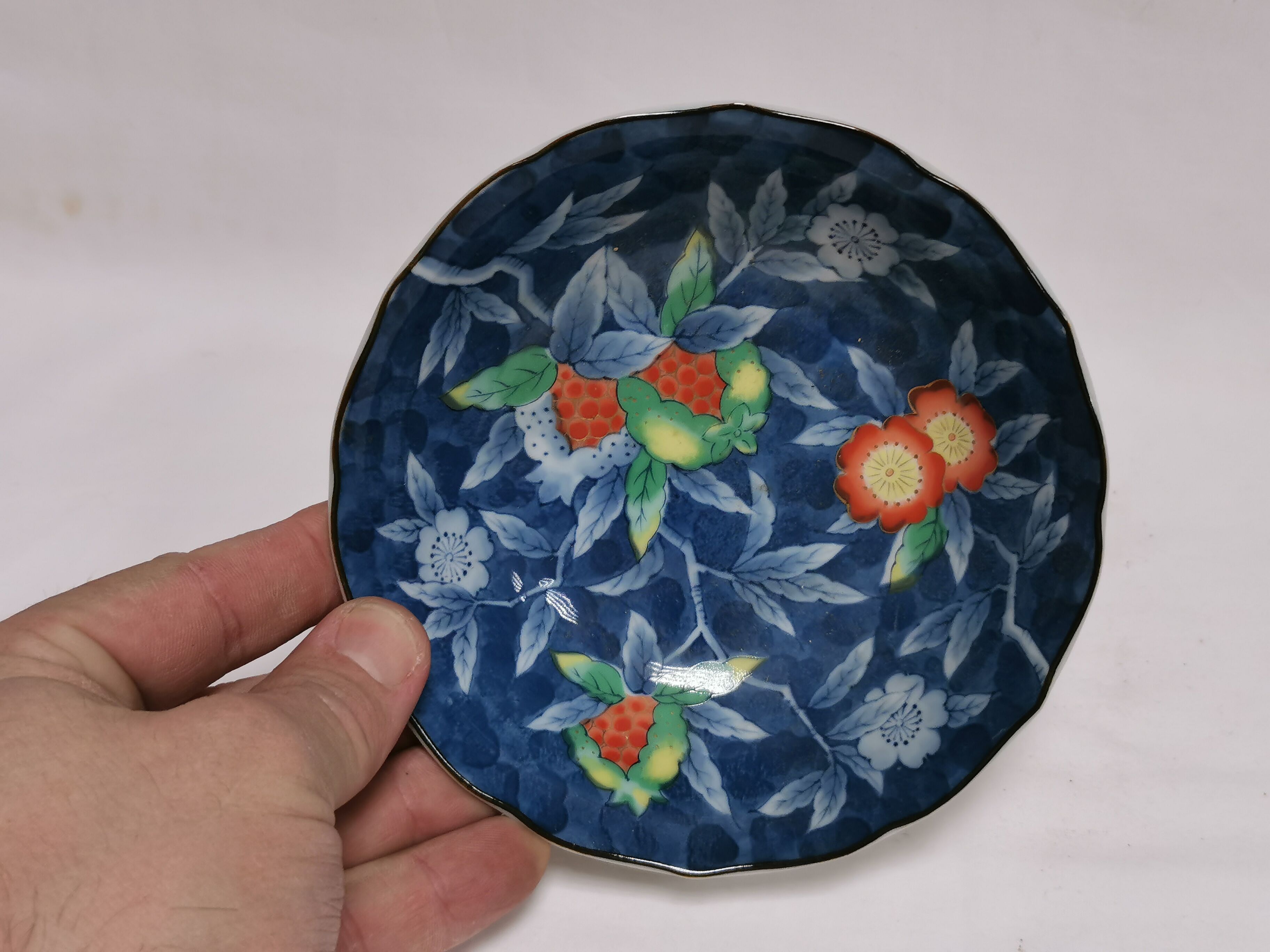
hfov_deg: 34.3
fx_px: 2055
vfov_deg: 26.1
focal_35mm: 56
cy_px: 476
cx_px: 635
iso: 100
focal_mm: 5.58
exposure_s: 1/100
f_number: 1.8
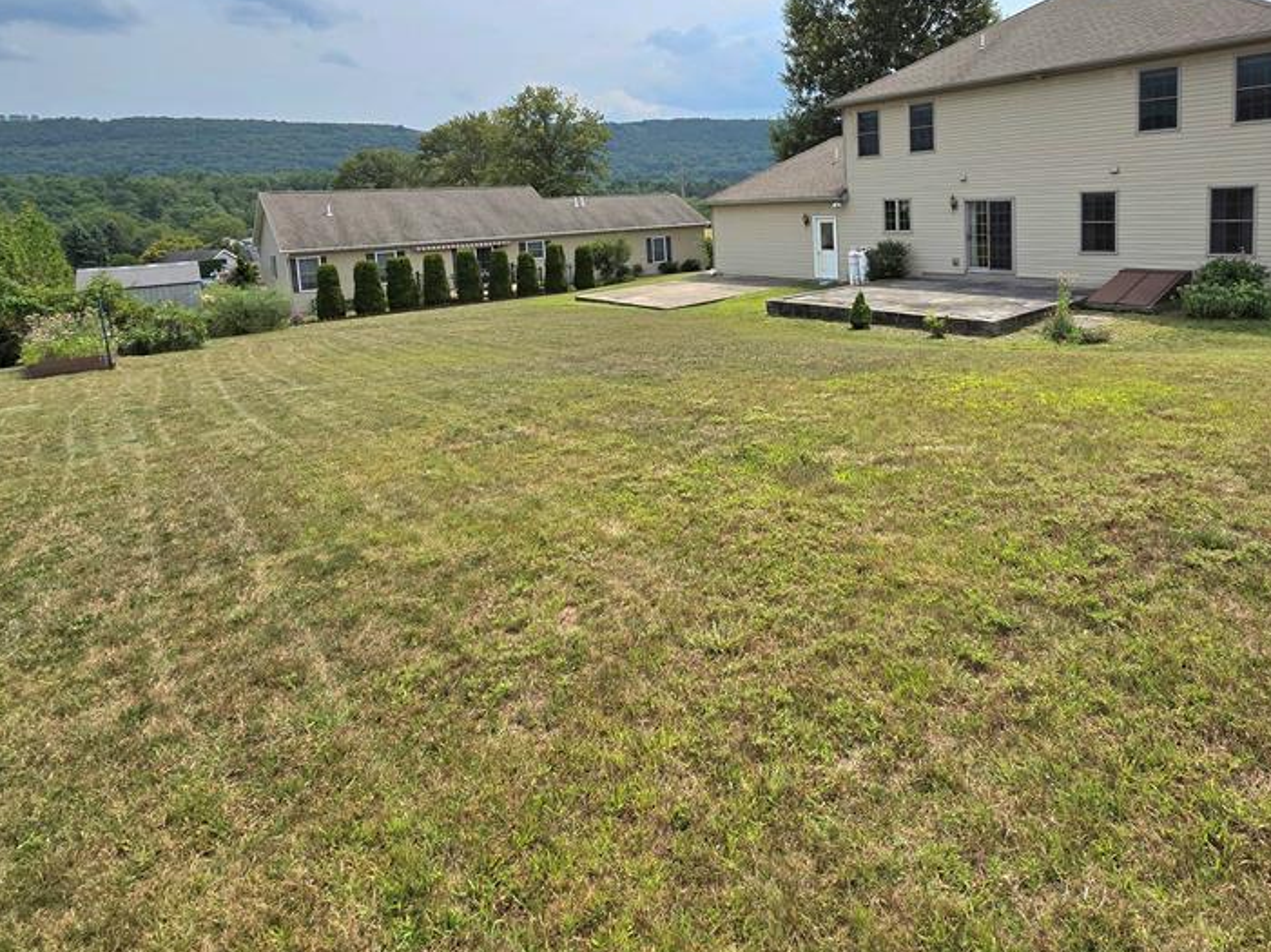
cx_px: 740
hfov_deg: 84.0
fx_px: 697
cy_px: 299
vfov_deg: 66.3
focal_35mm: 19
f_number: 2.2
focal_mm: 2.2
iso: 50
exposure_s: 1/5000
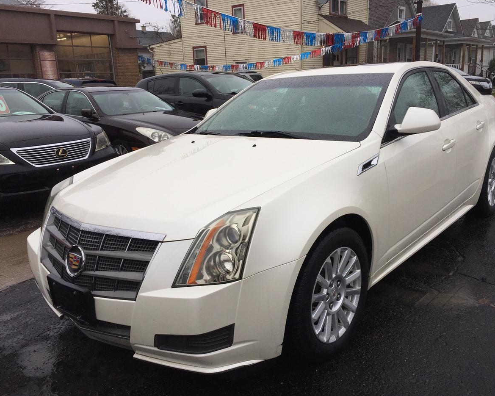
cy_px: 197
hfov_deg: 57.1
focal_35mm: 31
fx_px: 454
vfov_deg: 47.1
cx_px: 268
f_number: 2.2
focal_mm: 4.15
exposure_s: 1/314
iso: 32
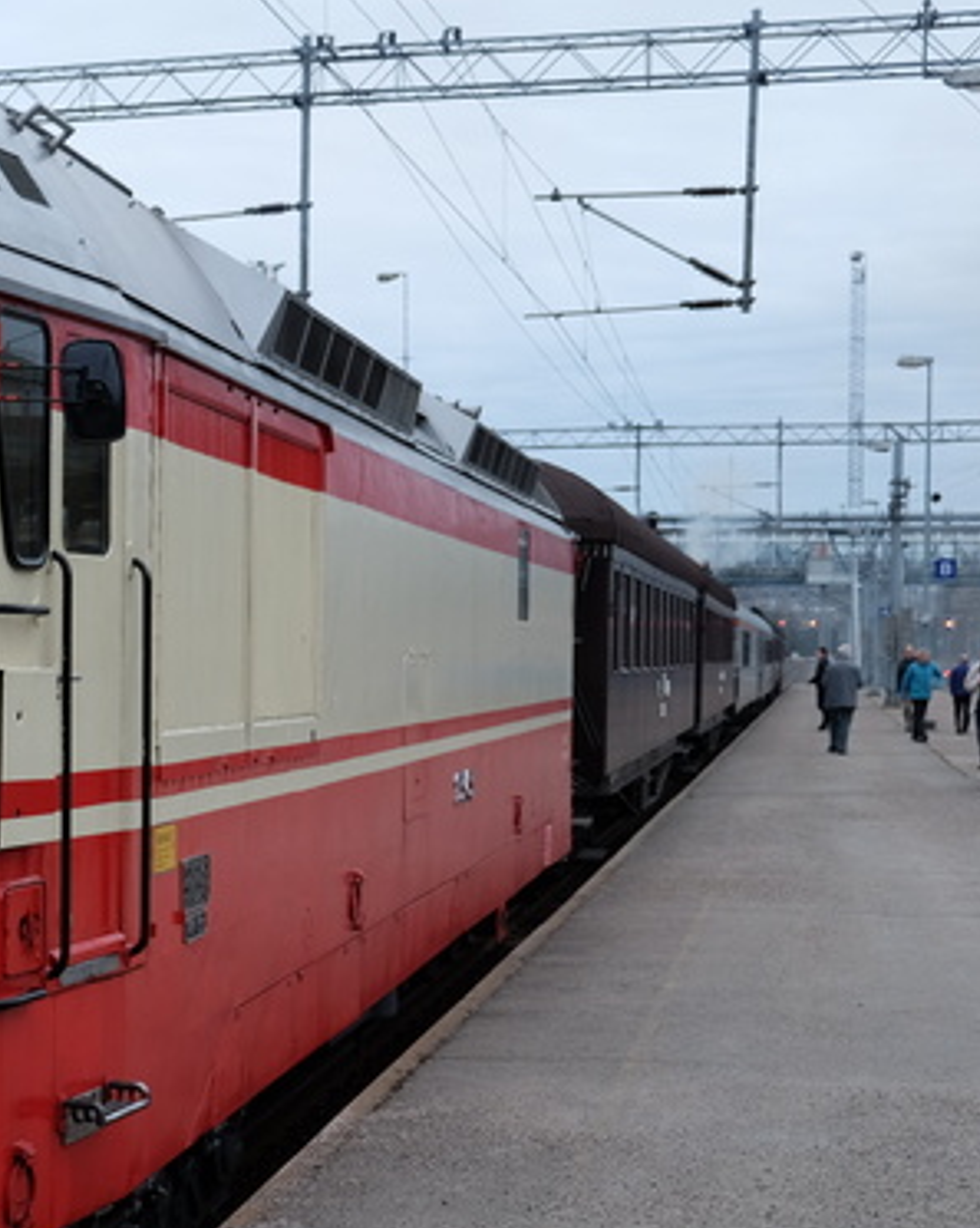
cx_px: -178
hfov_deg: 20.0
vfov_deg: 26.4
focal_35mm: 72
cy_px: 749
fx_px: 2614
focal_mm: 24.3
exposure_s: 1/100
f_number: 3.2
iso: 200
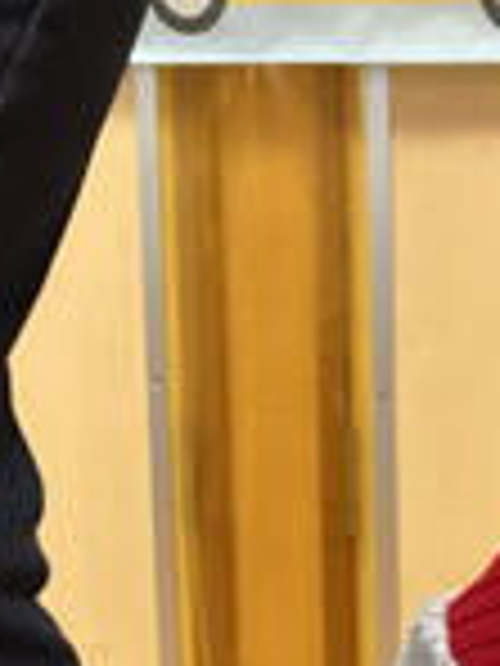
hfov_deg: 13.3
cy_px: 547
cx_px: 869
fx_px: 1945
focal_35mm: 101
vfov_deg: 19.2
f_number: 1.8
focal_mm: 3.99
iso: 160
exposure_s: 1/60
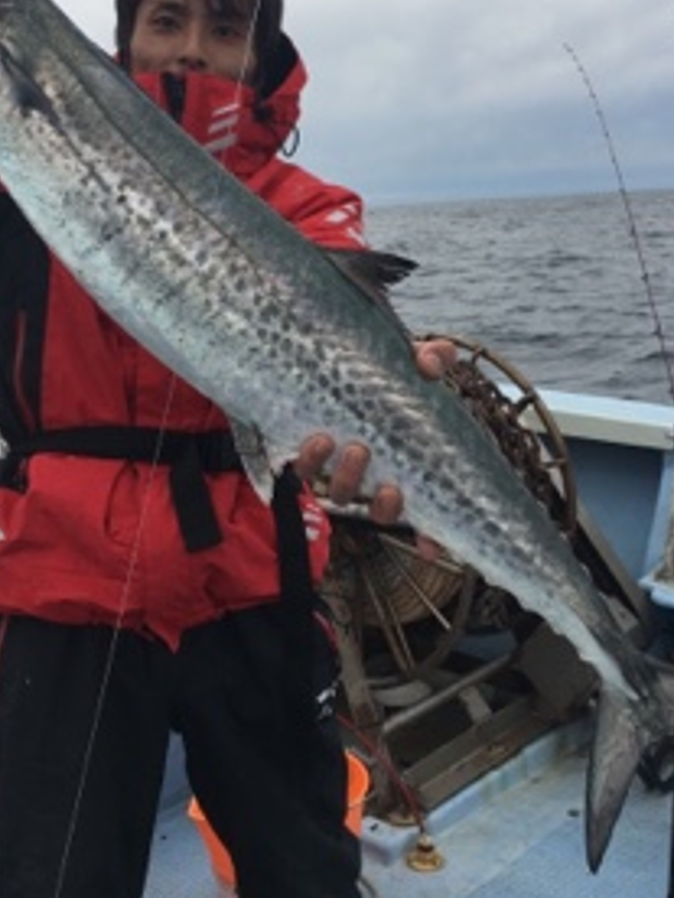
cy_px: 316
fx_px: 1090
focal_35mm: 42
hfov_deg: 34.3
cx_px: 342
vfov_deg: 44.3
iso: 25
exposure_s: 1/557
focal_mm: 4.15
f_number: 2.2
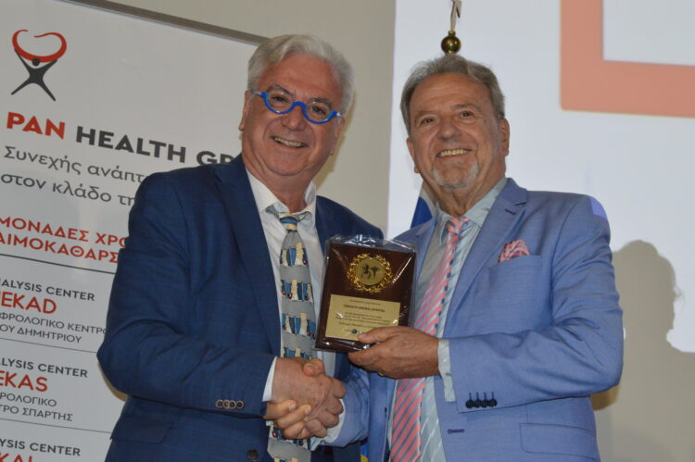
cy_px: 231
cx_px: 348
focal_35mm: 78
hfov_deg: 26.0
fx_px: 1505
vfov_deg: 17.5
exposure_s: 1/60
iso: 2000
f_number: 5.6
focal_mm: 52
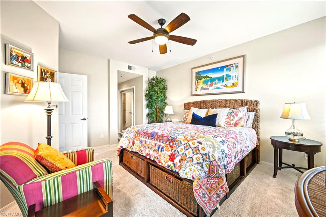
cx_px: 163
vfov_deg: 81.1
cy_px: 108
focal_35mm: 14
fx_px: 127
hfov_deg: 104.3
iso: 100
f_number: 8
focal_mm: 14
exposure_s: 1
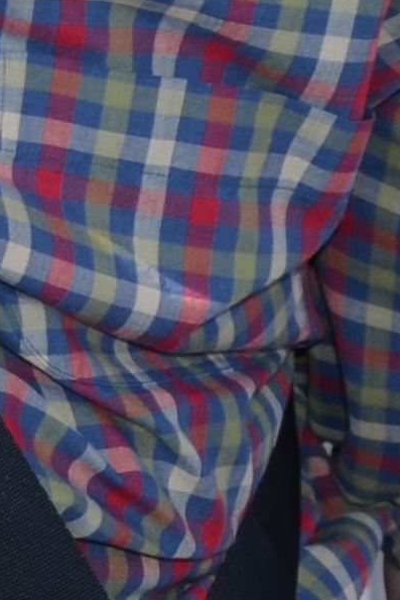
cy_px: -676
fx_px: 3714
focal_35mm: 223
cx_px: -851
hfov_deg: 5.7
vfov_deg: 8.6
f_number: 5.6
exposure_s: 1/200
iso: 100
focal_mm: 18
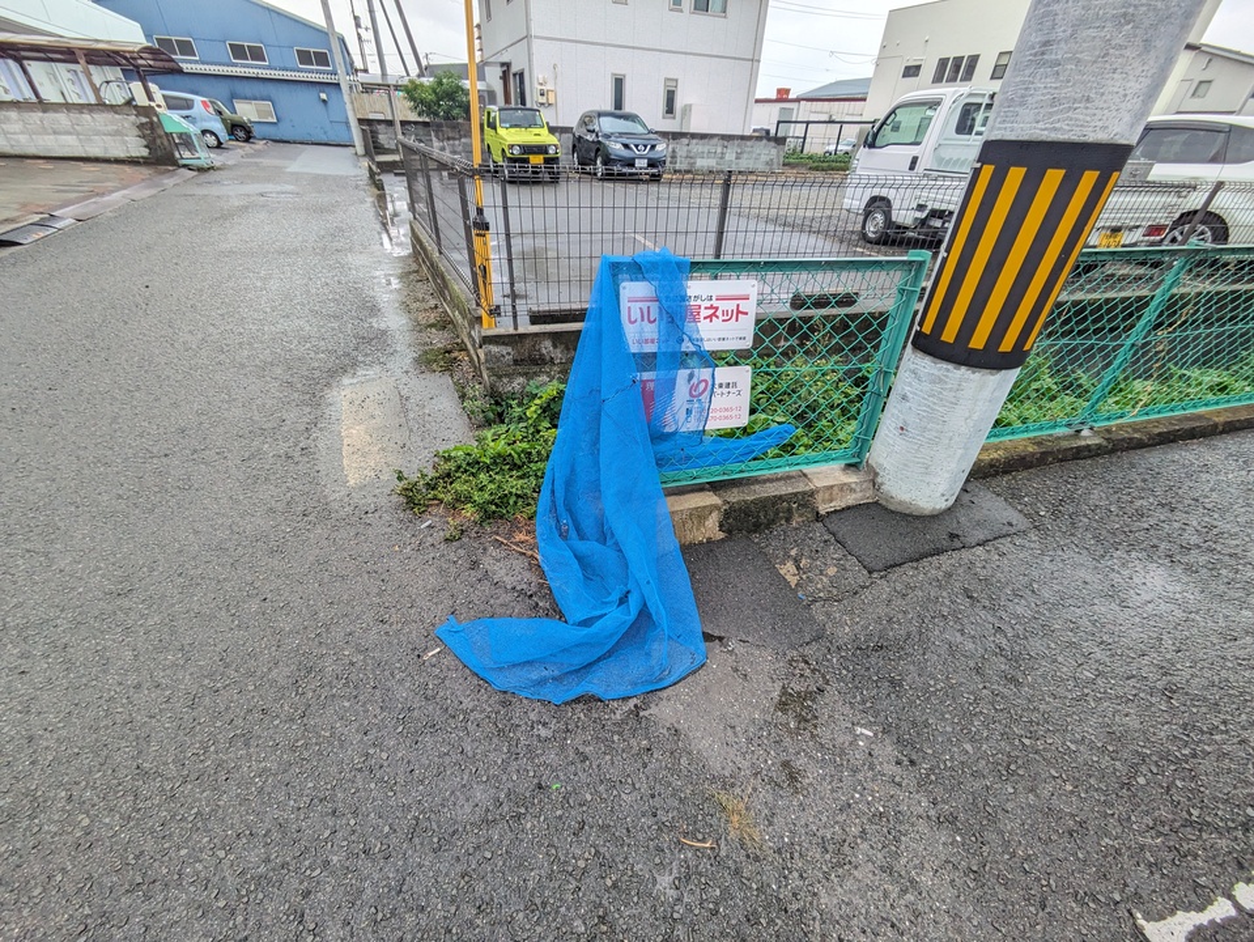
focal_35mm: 14
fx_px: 507
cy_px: 471
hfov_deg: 102.0
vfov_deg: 85.7
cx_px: 627
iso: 49
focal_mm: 1.83
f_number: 2.2
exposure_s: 1/229
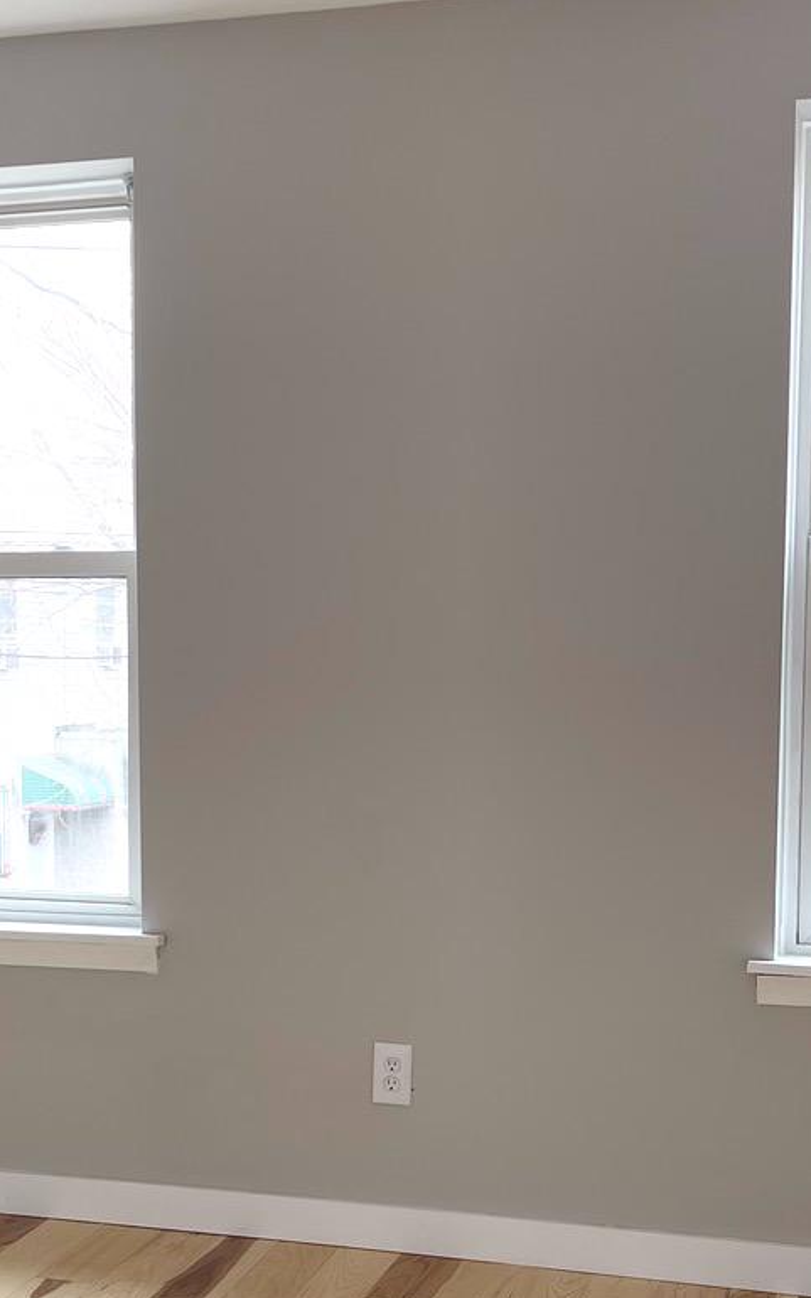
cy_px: 833
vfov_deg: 36.6
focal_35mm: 55
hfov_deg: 23.5
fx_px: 1946
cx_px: 322
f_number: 1.6
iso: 32
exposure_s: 1/123
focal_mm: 5.1
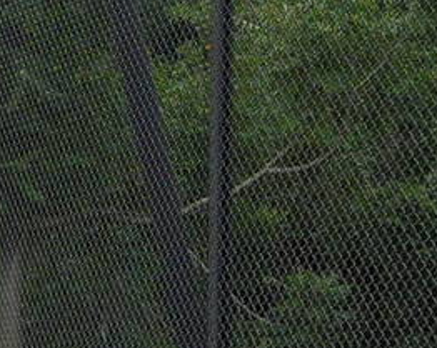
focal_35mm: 167
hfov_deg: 11.5
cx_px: 125
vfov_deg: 9.2
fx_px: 2157
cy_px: 67
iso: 100
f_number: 3.3
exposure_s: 1/320
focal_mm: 4.7
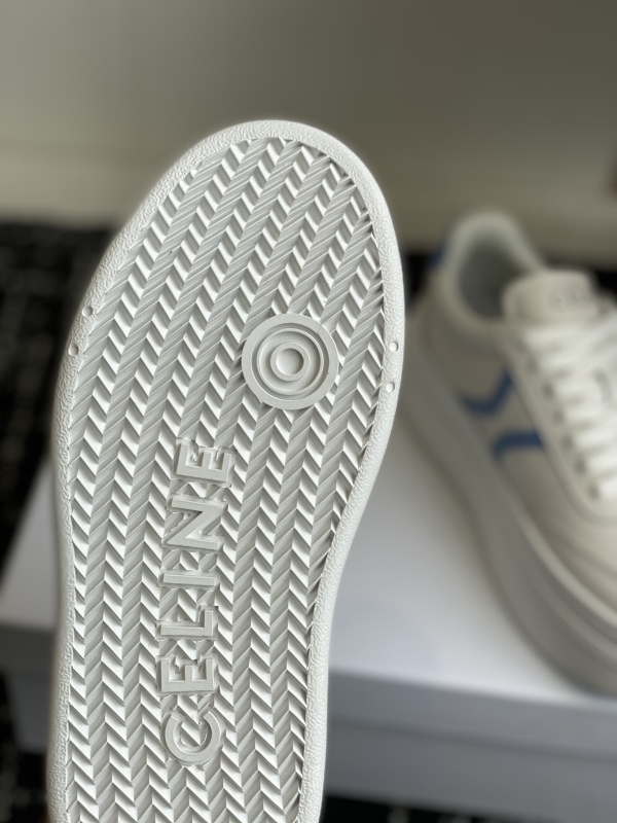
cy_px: 412
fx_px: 1236
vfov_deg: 36.8
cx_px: 308
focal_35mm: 52
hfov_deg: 28.0
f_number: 2
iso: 20
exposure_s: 1/494
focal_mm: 6
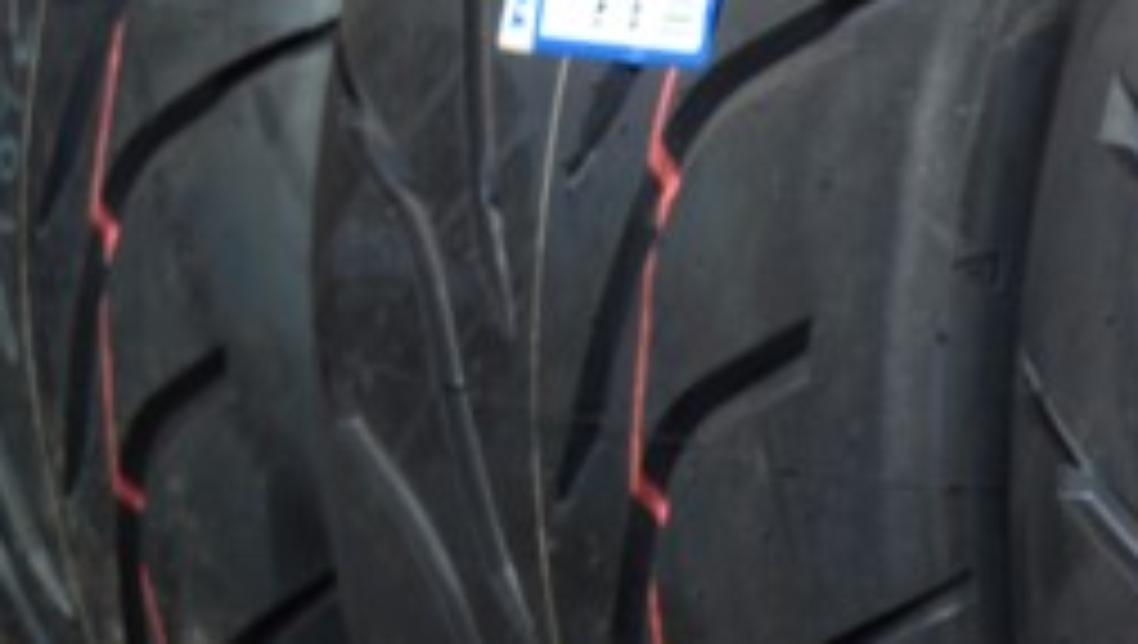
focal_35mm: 186
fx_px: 5619
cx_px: 2071
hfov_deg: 10.8
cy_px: 347
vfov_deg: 6.6
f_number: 4.5
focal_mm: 26
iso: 100
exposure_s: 1/30
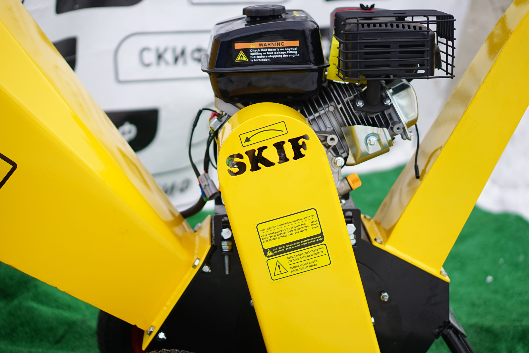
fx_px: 1102
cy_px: 176
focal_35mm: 75
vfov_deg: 18.2
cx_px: 264
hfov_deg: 27.0
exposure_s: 1/2500
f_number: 1.8
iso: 250
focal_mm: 50
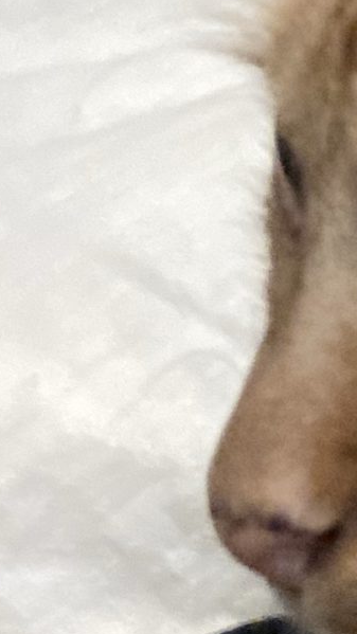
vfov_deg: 14.4
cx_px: 969
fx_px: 2507
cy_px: 217
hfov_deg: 7.4
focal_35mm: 149
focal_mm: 2.87
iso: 640
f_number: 2.2
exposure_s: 1/15
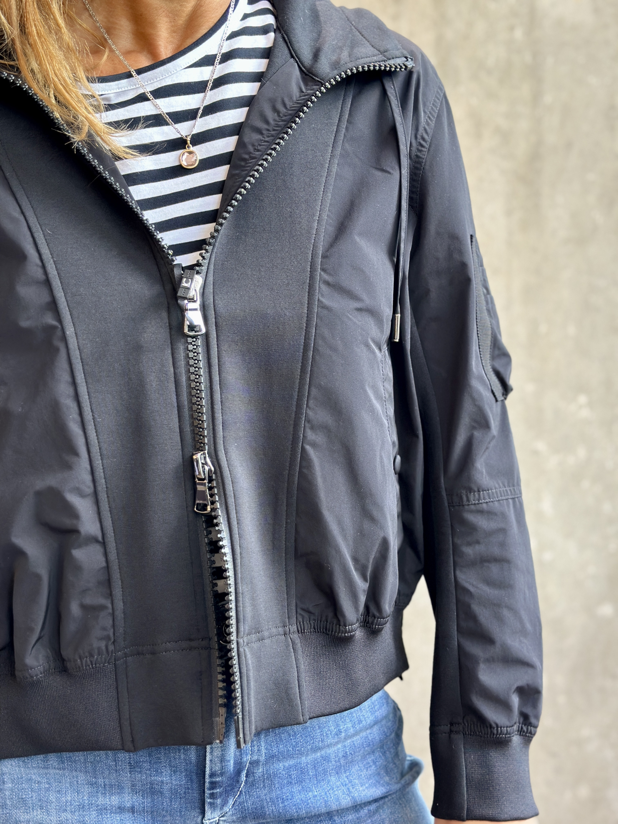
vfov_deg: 39.7
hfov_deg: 30.3
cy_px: 412
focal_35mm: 48
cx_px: 309
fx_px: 1143
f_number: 1.78
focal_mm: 6.86
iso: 160
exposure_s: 1/50
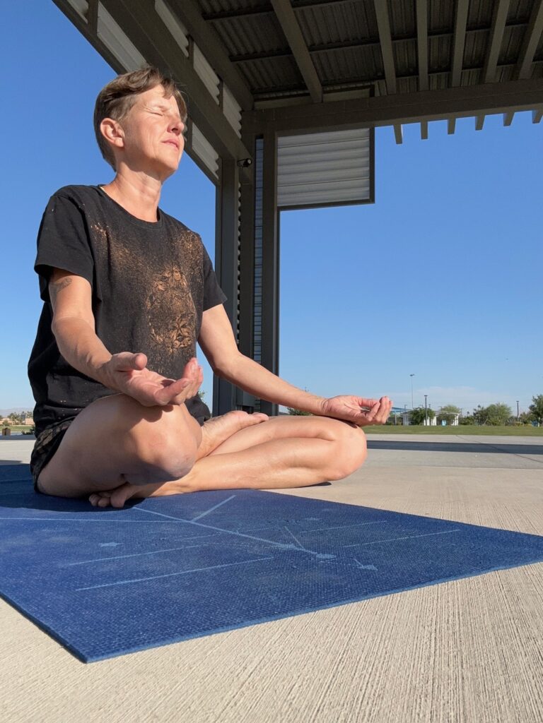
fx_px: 627
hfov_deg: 46.8
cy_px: 362
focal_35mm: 30
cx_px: 272
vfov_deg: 60.0
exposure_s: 1/1923
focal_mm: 2.69
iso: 25
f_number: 1.9
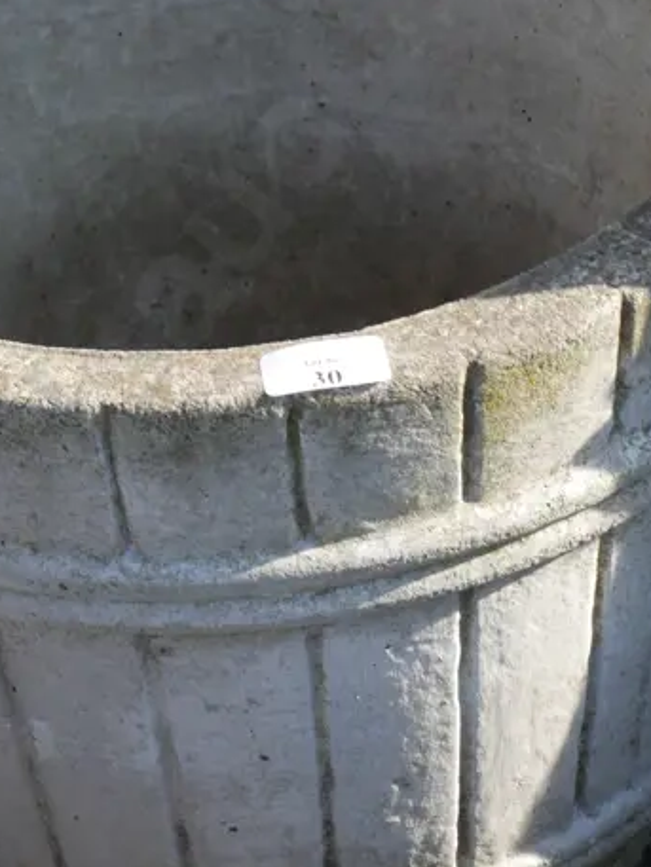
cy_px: 207
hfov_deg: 11.4
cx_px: 248
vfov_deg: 15.1
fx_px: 3258
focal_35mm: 130
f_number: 7.1
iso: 200
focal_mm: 29
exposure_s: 1/200
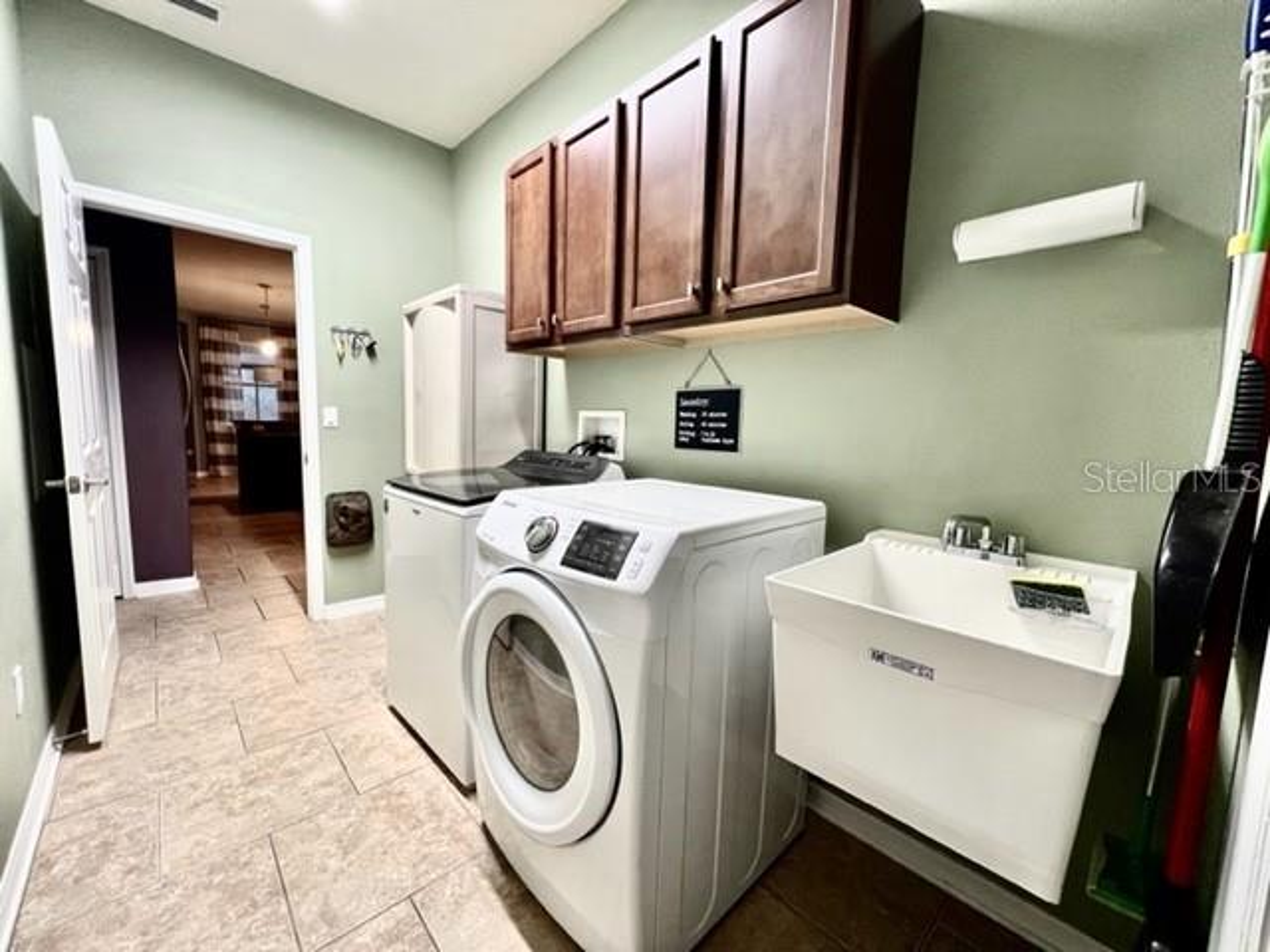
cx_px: 635
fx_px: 477
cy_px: 476
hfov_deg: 106.2
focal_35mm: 13
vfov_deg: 89.9
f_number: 1.8
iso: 250
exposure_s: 1/60
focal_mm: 1.57
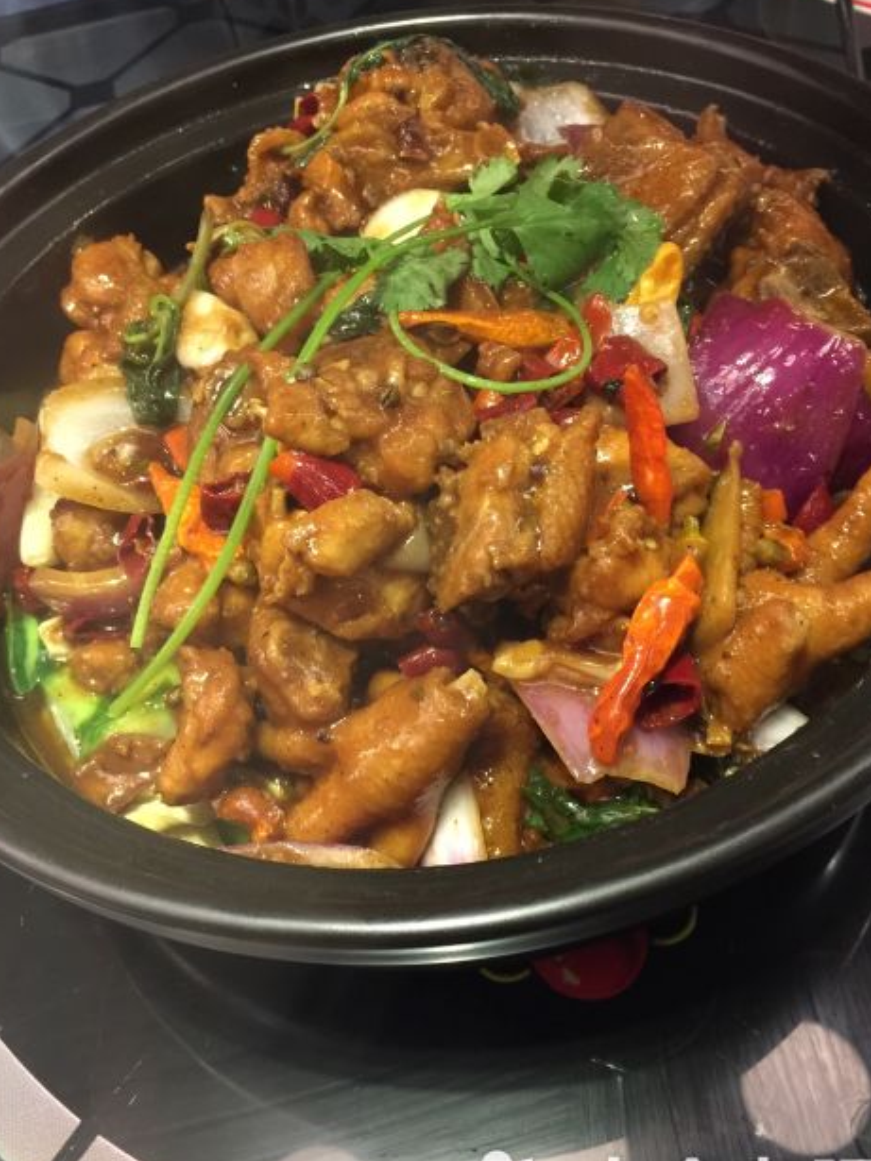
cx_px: 441
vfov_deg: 55.3
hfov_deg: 42.9
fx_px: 1108
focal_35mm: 33
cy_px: 632
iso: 125
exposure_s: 1/8
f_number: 2.2
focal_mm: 4.15
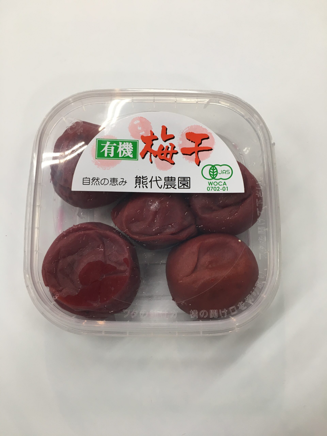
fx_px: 365
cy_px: 218
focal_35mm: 29
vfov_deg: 61.7
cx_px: 164
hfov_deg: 48.2
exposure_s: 1/40
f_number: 2.2
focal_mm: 4.15
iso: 25
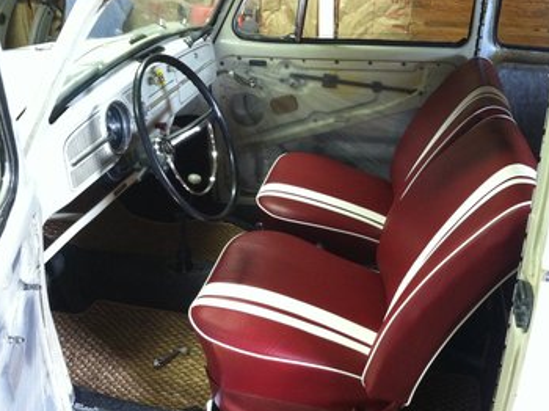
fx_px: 634
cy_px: 219
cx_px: 292
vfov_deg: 35.9
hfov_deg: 46.8
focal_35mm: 40
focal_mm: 3.85
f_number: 2.8
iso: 400
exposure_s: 1/15
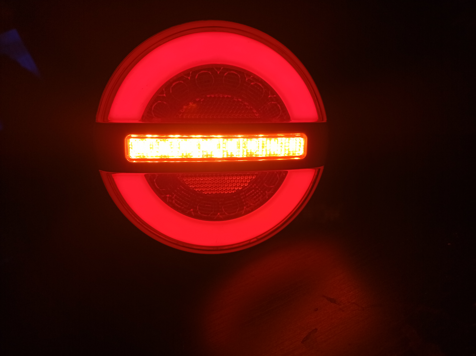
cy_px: 178
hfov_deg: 63.5
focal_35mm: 28
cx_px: 238
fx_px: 385
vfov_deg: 49.7
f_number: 1.79
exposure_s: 1/771
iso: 100
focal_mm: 4.7
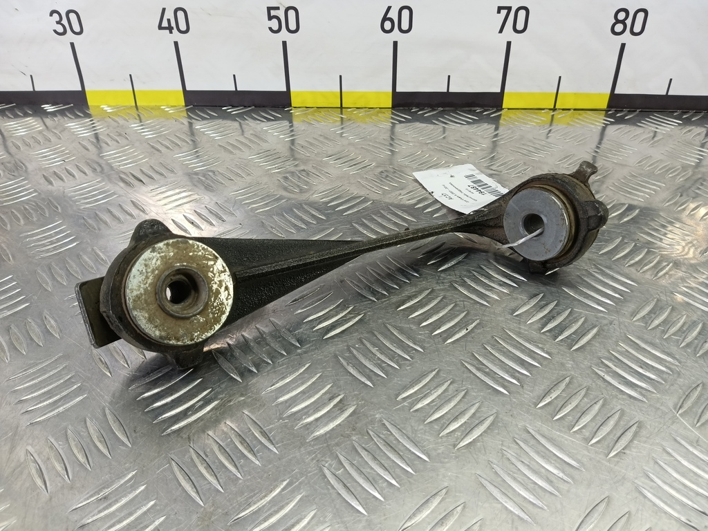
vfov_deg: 58.9
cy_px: 266
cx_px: 354
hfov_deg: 73.9
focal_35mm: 23
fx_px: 470
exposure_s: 1/50
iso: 128
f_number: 1.6
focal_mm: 4.11
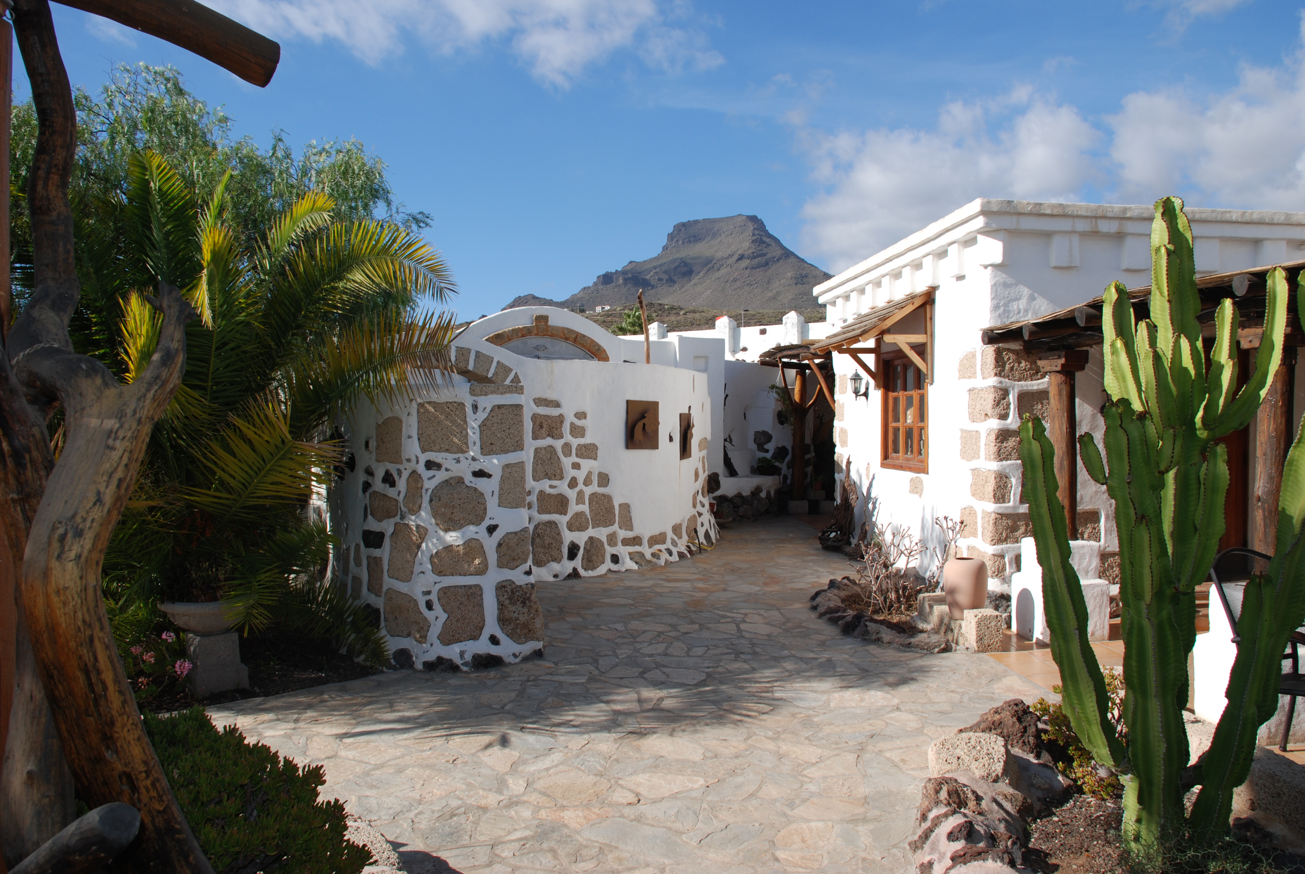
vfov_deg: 48.0
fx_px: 980
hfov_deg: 67.3
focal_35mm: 27
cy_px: 437
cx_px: 652
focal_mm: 18
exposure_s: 1/200
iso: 100
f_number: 8
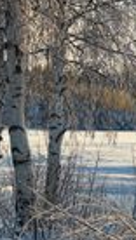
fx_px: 2165
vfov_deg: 6.4
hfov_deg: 3.5
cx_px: -275
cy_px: 50
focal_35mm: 339
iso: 100
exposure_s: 1/160
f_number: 8
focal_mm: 85
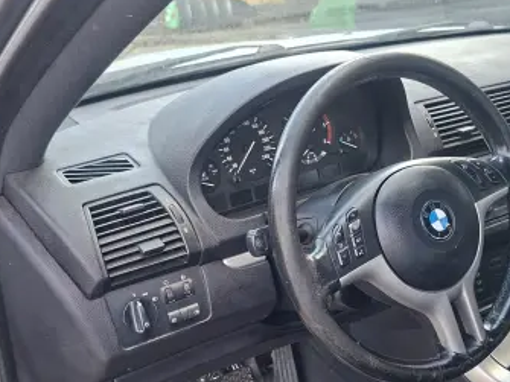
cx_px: 294
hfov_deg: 42.8
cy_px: 212
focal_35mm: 44
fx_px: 648
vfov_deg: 32.8
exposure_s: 1/100
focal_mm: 5.54
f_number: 1.8
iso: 64
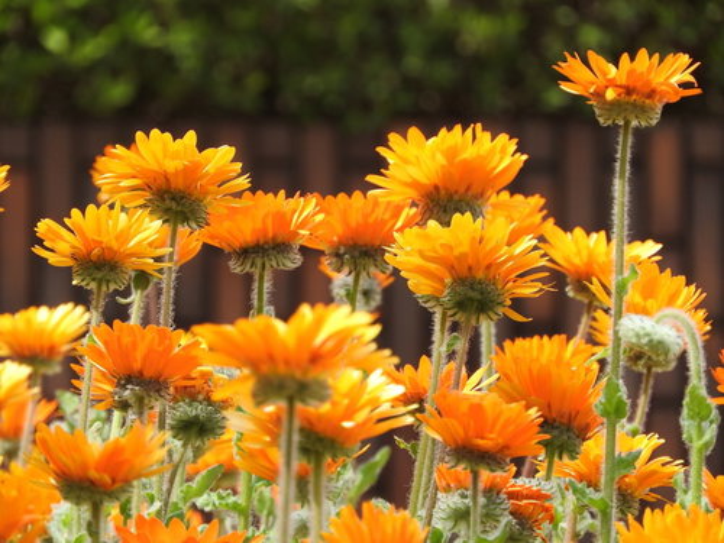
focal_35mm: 600
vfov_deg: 2.5
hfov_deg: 3.3
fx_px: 12549
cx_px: 362
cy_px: 272
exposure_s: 1/250
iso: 110
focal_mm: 107.5
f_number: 5.6
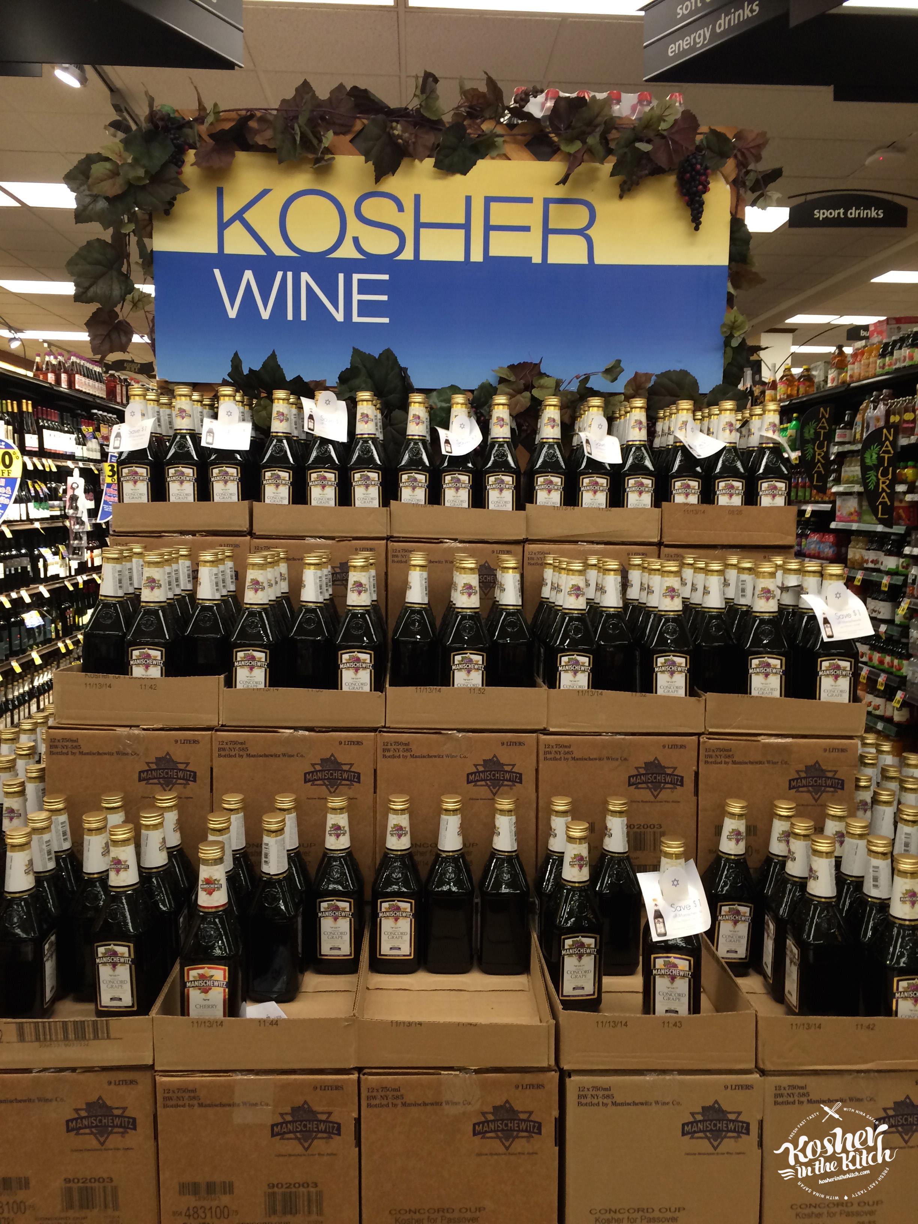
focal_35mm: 29
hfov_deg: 48.2
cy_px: 612
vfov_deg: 61.7
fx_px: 1025
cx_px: 459
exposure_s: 1/30
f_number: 2.2
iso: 64
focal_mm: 4.15
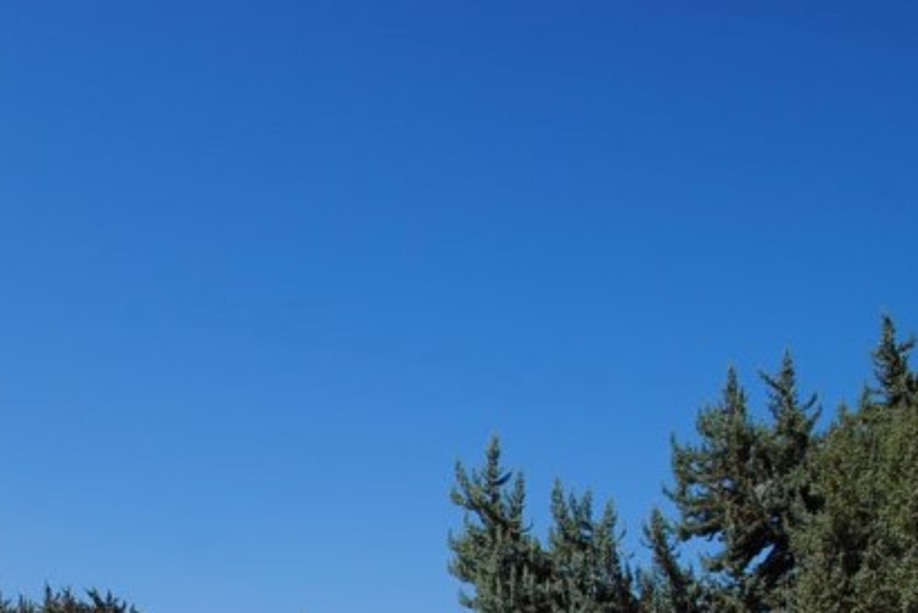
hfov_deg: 43.6
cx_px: 149
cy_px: 801
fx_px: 1072
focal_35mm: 42
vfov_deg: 26.8
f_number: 9
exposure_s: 1/320
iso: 100
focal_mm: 10
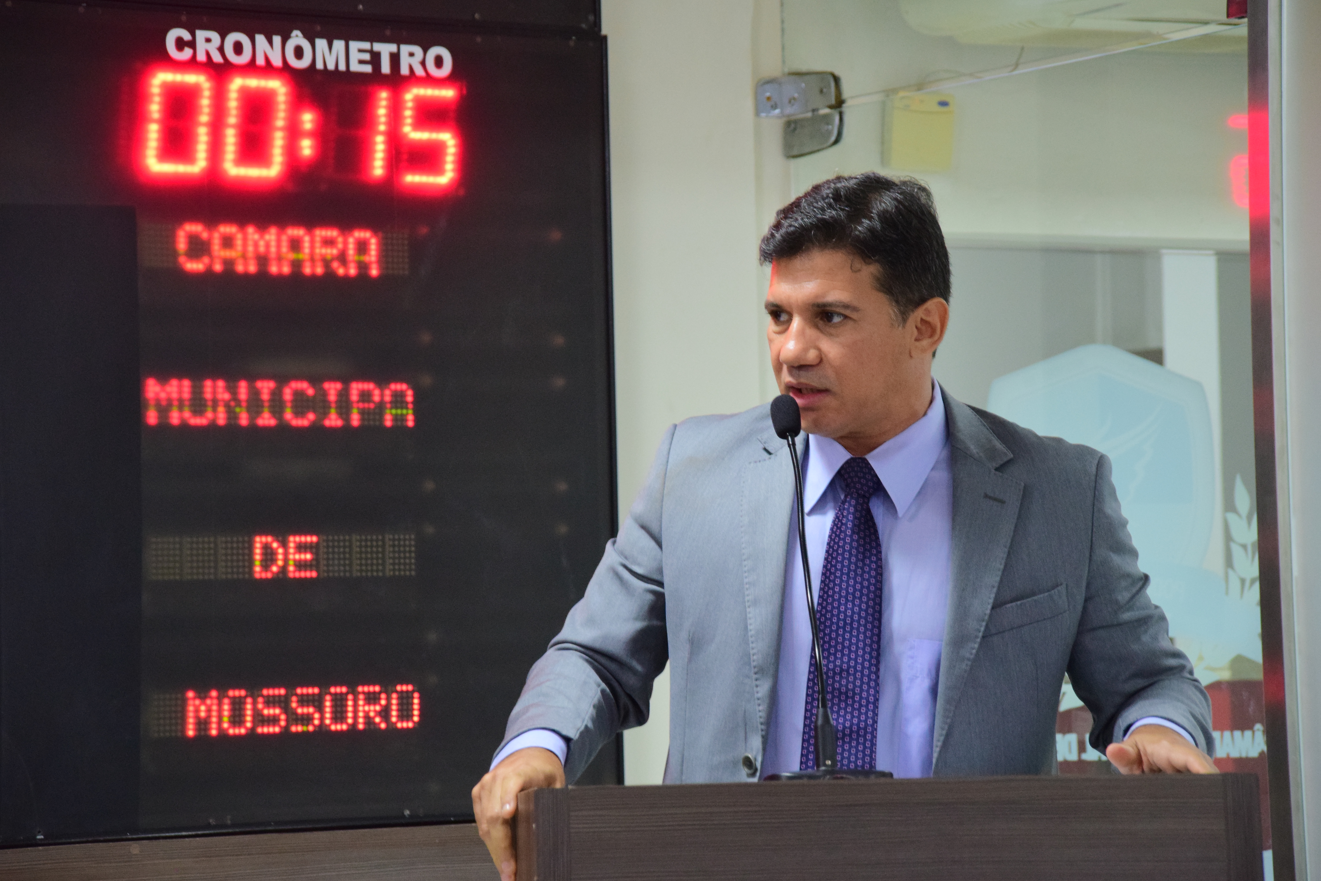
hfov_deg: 12.5
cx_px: 660
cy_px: 440
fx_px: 6054
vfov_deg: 8.3
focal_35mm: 165
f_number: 5.6
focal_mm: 110
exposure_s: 1/60
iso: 1600
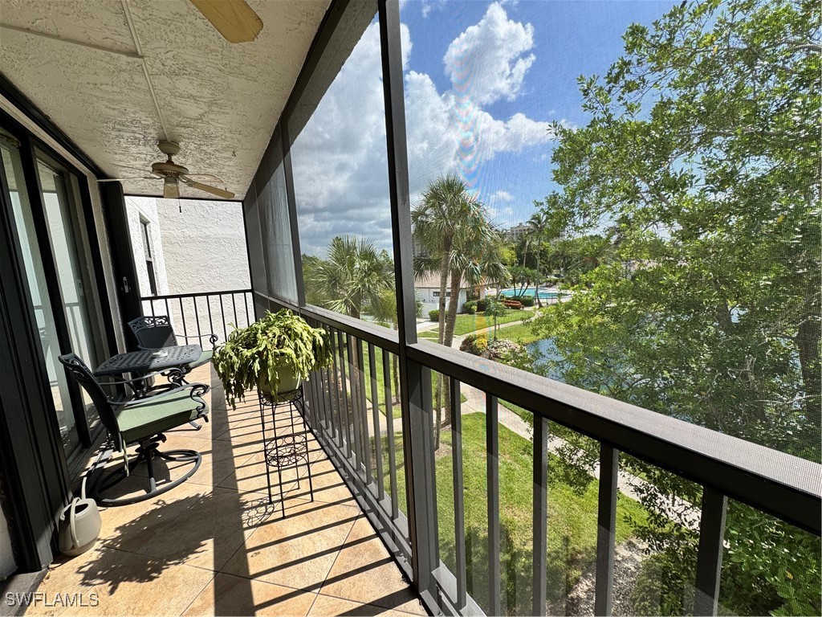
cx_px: 411
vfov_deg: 85.7
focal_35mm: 14
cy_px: 308
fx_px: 332
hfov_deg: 102.1
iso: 50
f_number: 2.2
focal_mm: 2.22
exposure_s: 1/840
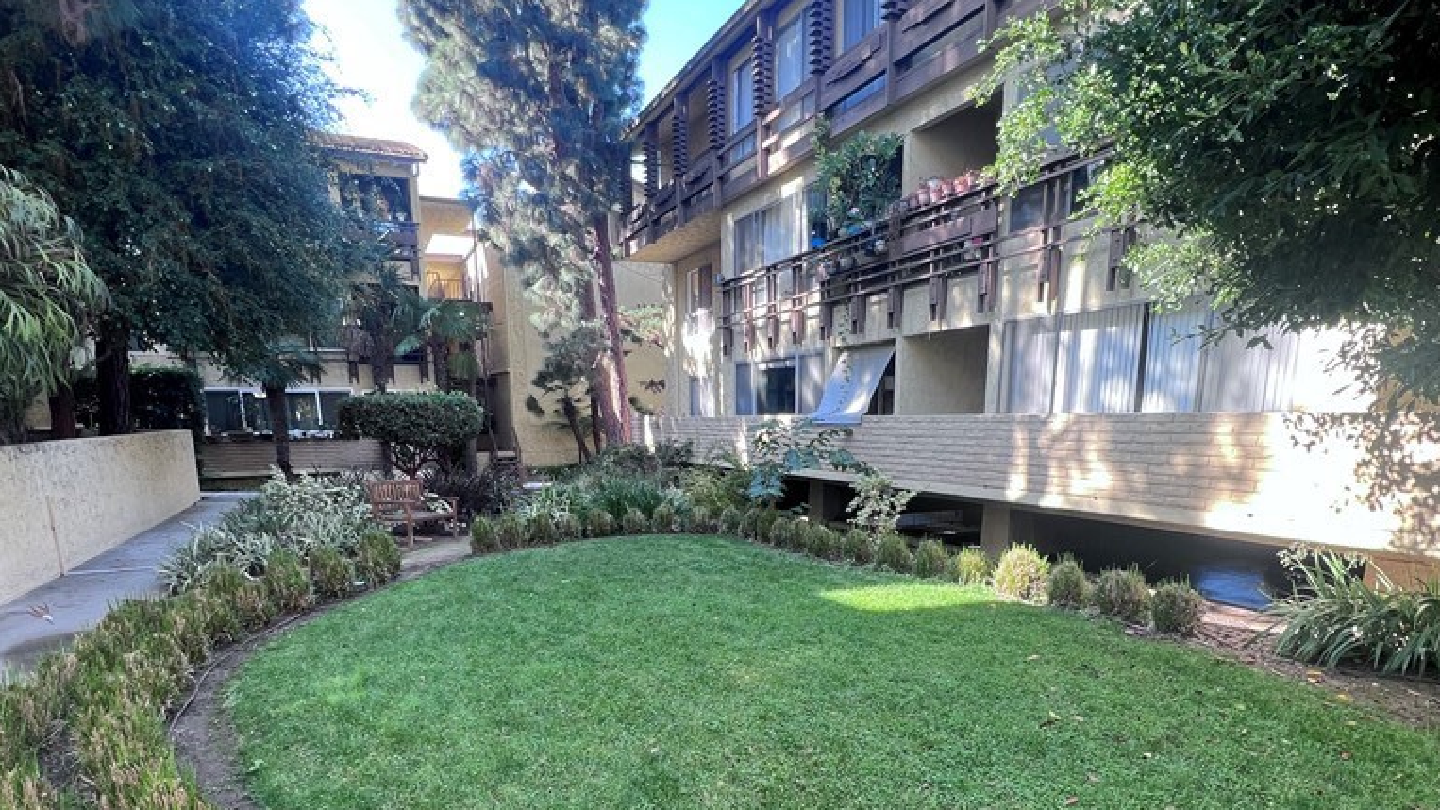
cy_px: 600
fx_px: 725
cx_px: 721
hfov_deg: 89.6
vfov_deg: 55.7
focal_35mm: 19
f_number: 1.8
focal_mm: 1.57
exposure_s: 1/99
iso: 40
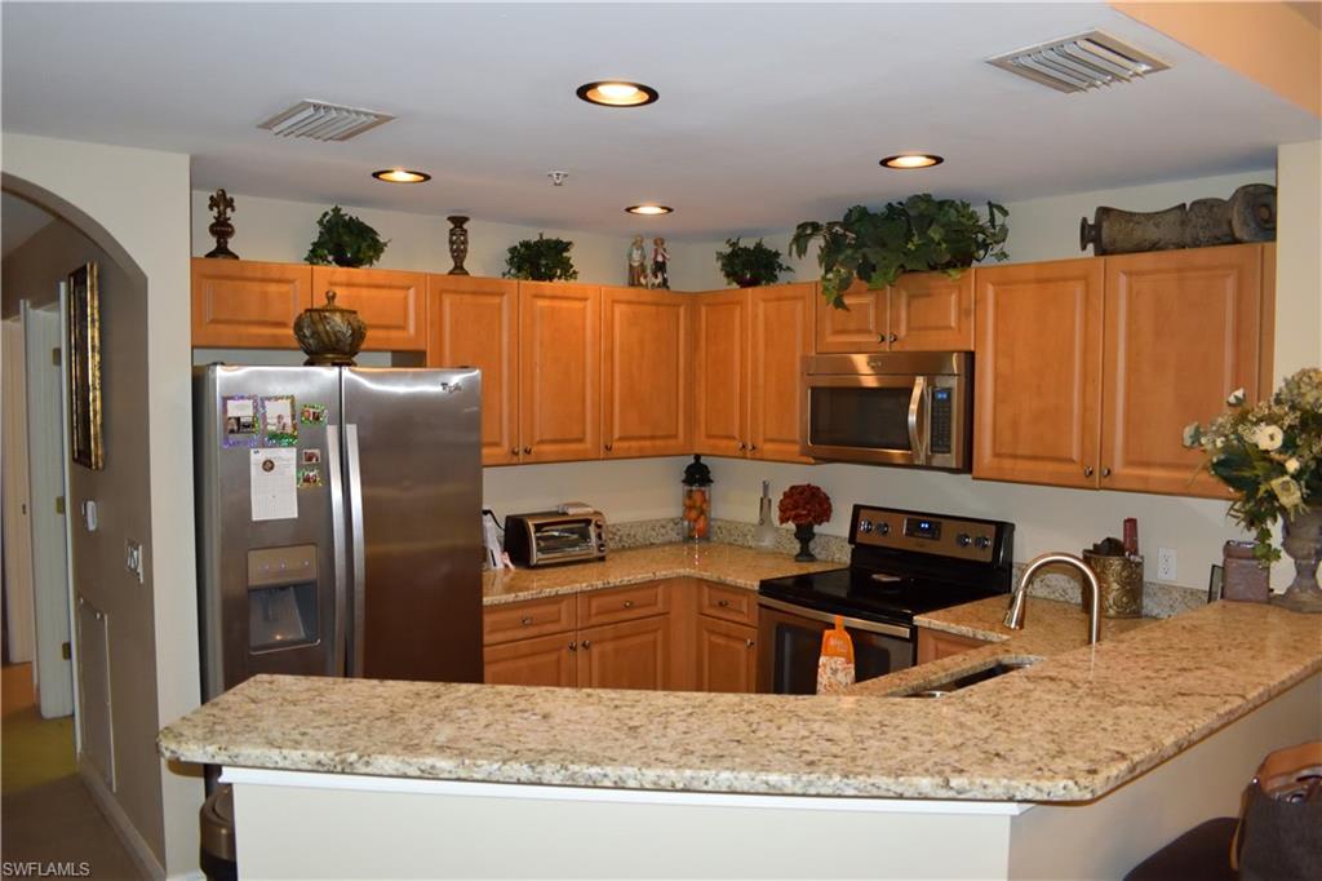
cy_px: 440
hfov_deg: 67.4
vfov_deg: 47.9
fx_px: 991
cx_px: 661
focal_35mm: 27
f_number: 3.5
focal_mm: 18
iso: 1600
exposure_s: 1/100
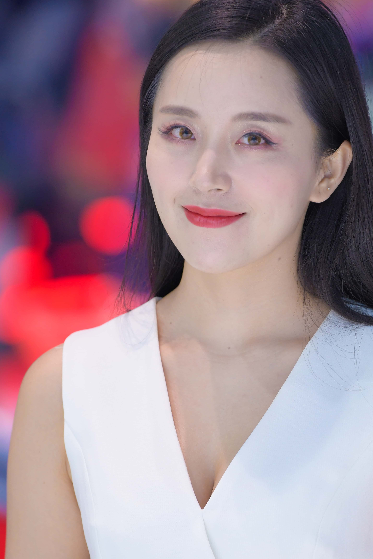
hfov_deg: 3.9
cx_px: 240
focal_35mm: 354
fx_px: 5501
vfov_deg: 5.8
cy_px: 356
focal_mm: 200
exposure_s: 1/250
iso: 800
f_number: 3.5
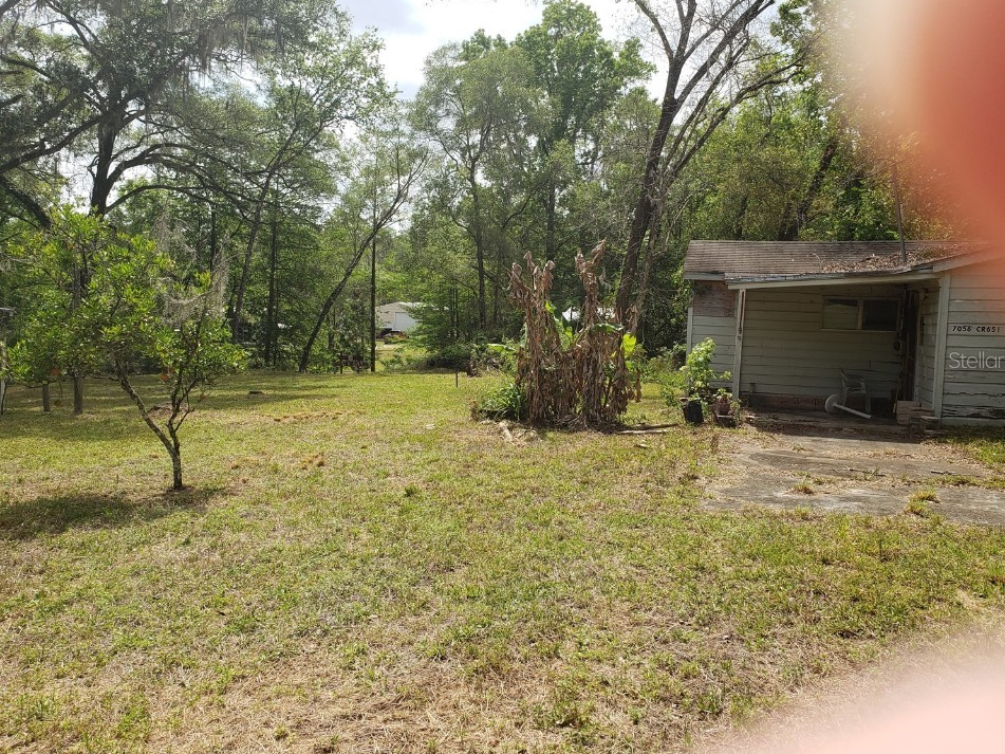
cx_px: 507
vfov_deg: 49.7
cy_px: 360
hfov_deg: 63.4
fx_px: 813
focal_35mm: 28
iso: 50
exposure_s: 1/909
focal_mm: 4.3
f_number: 2.4
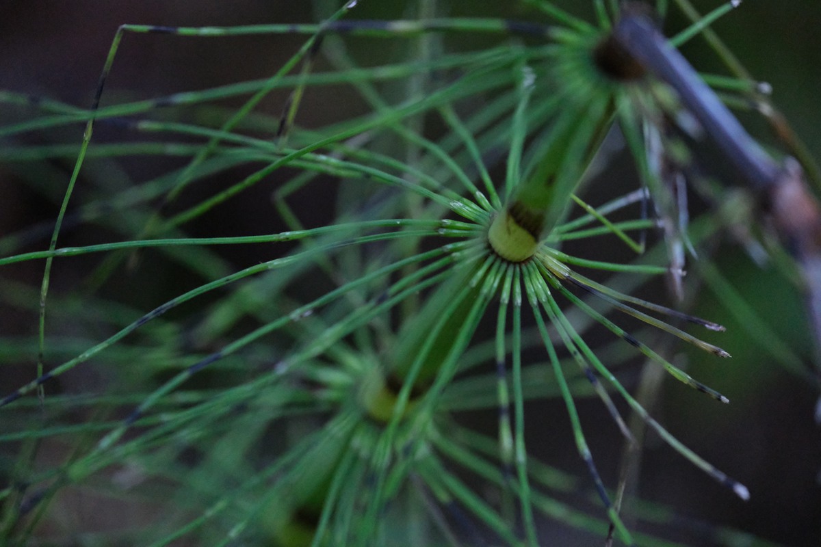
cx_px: 410
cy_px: 274
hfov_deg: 17.1
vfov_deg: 11.4
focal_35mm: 120
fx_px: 2736
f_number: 2.8
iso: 10000
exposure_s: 1/1000
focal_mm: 80
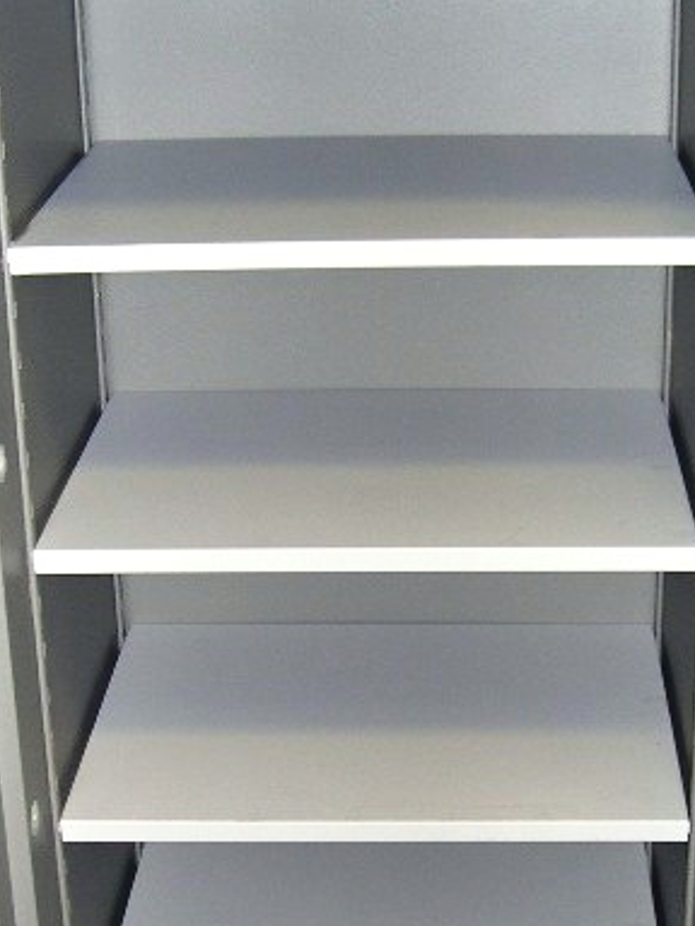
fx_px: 2035
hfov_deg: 19.4
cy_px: 649
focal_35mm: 76
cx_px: 403
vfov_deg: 25.5
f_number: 2.8
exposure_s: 1/60
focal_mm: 8
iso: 100
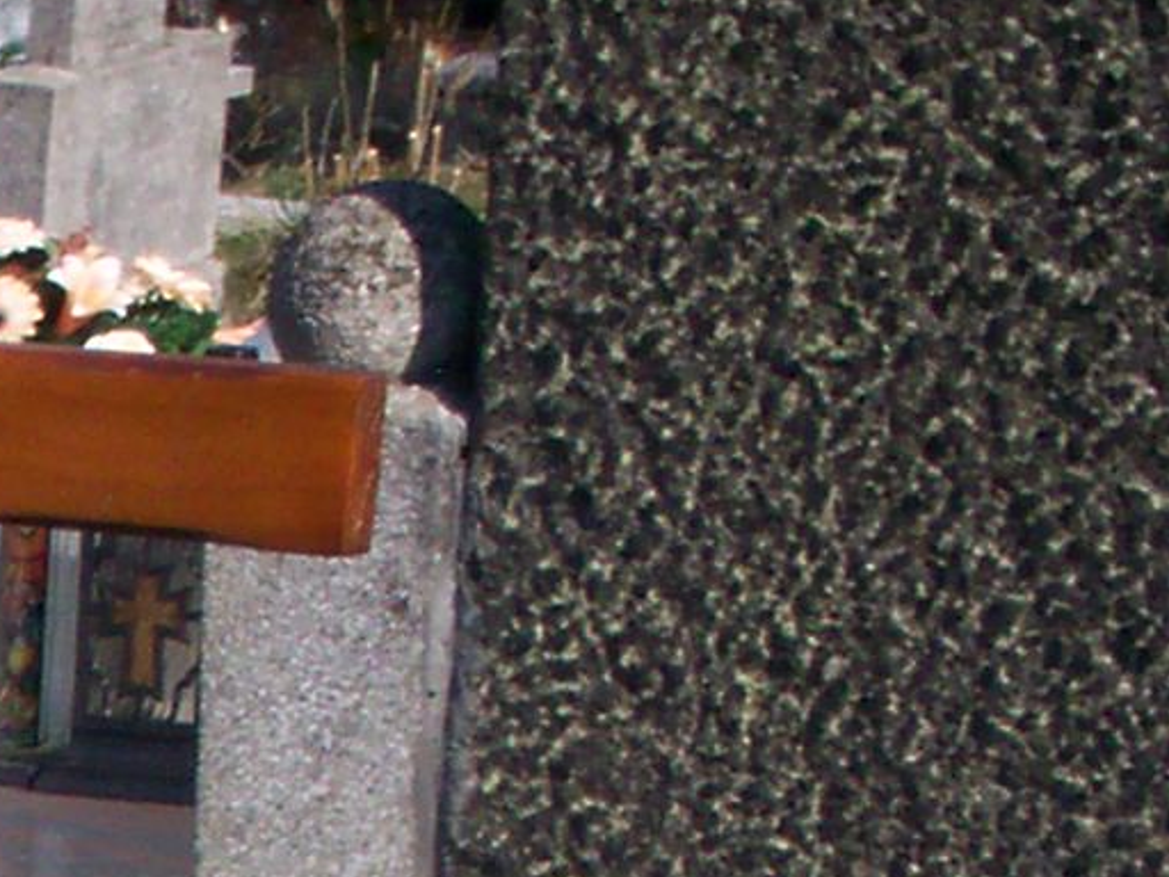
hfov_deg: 10.1
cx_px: -1185
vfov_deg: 7.7
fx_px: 6112
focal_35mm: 181
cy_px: 2039
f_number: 4.5
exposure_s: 1/505
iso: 100
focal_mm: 6
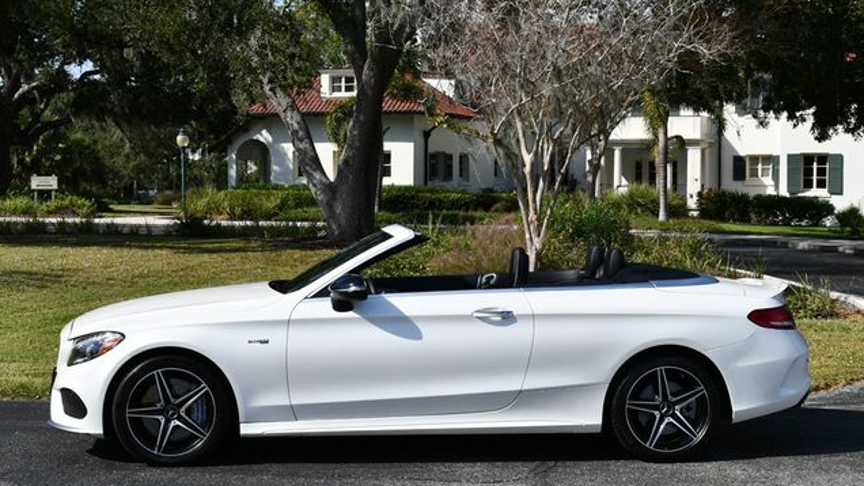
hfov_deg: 36.6
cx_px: 431
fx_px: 1306
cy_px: 254
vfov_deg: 21.1
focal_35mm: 57
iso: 100
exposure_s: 1/320
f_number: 9
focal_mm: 27
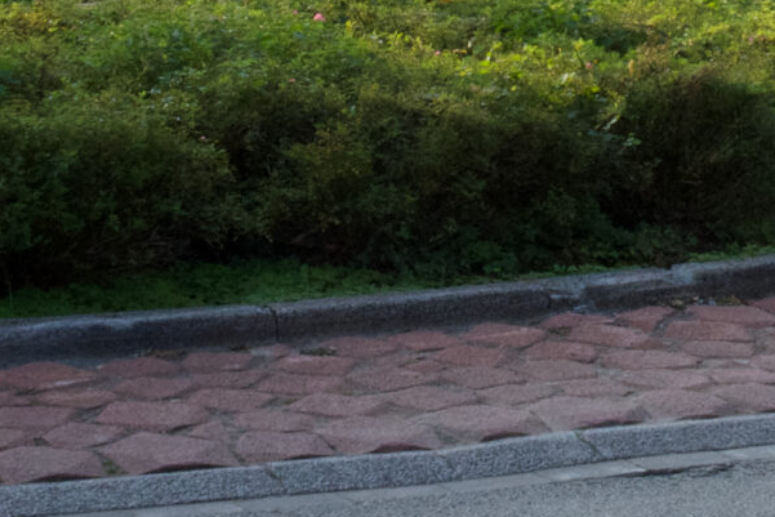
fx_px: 4266
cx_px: 1137
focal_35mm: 198
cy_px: -224
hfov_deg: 10.1
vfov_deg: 6.8
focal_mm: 31
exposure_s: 1/400
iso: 1000
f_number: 10
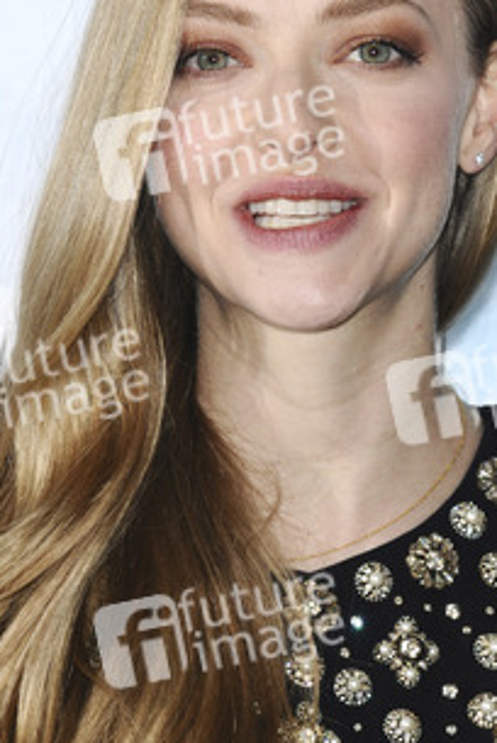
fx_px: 8119
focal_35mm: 393
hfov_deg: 3.5
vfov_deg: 5.2
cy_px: 266
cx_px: 291
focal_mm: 200
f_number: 5.6
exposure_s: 1/250
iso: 320
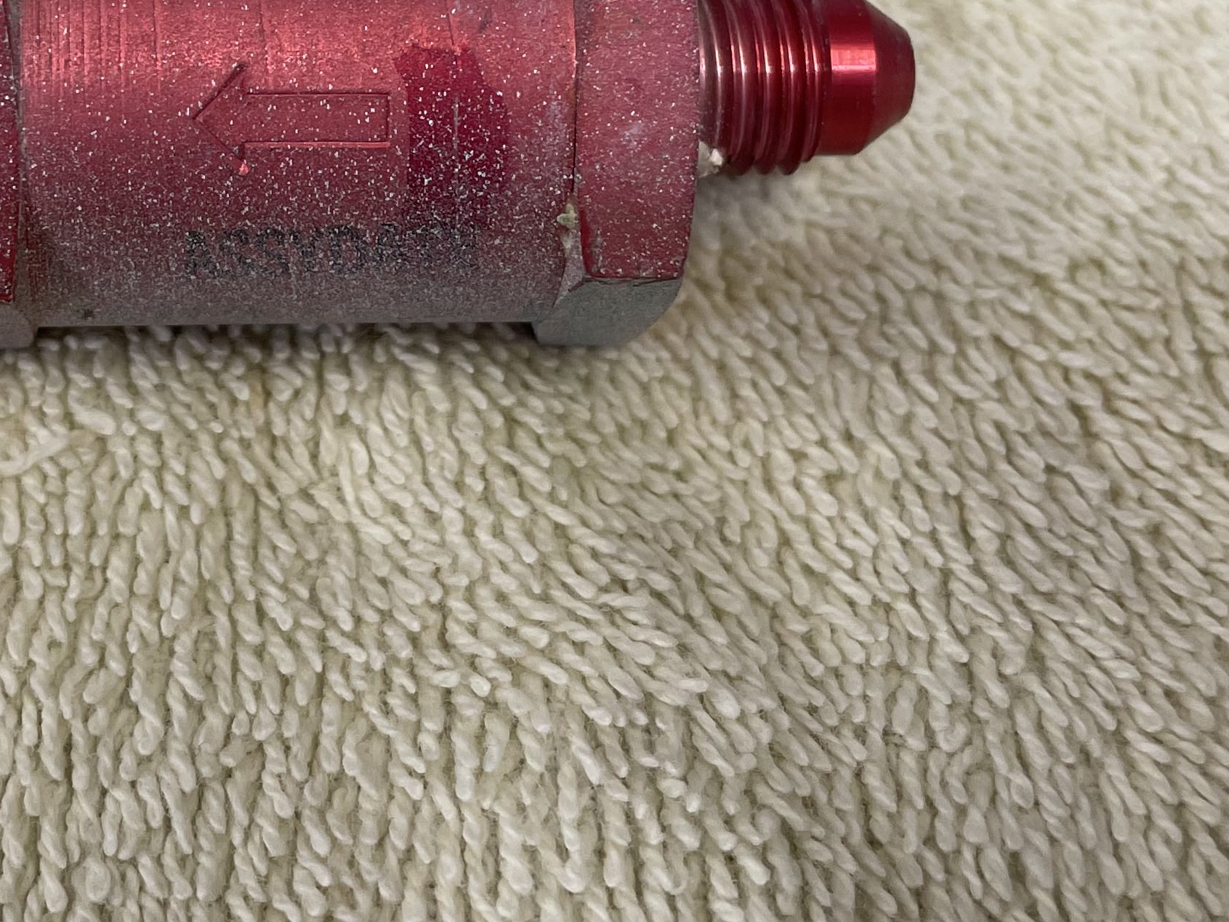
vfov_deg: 23.1
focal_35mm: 62
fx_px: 2201
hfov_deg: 30.2
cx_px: 182
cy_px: 110
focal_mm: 4.2
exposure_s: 1/110
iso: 125
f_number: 1.6
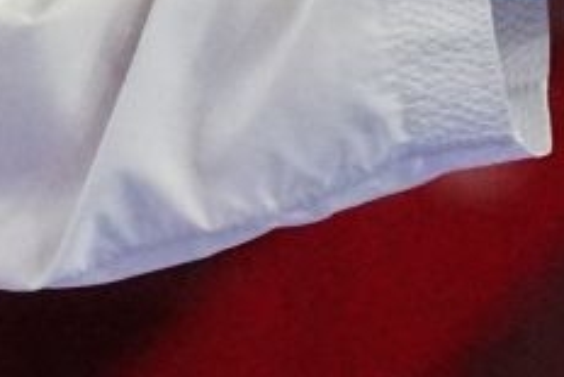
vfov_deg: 0.7
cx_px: 226
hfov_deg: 1.1
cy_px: 49
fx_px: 29204
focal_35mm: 1863
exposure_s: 1/2000
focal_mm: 160
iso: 3200
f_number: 2.8
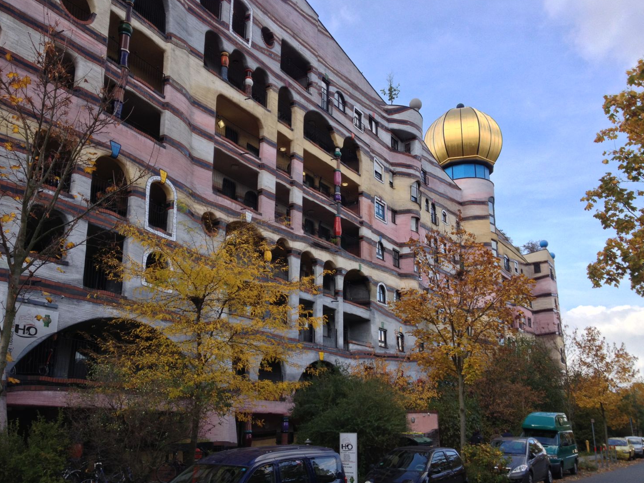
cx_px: 326
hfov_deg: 51.3
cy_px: 242
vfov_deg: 39.7
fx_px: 670
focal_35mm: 36
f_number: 2.4
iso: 50
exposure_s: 1/464
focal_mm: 4.28
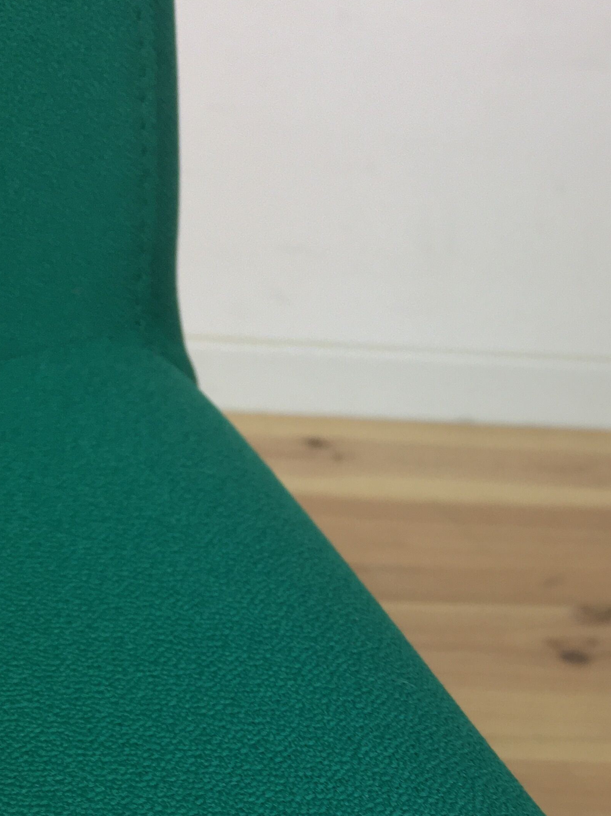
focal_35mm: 55
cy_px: 745
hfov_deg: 26.2
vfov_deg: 33.0
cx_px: 461
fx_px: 1295
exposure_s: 1/33
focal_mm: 4.15
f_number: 2.2
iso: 40
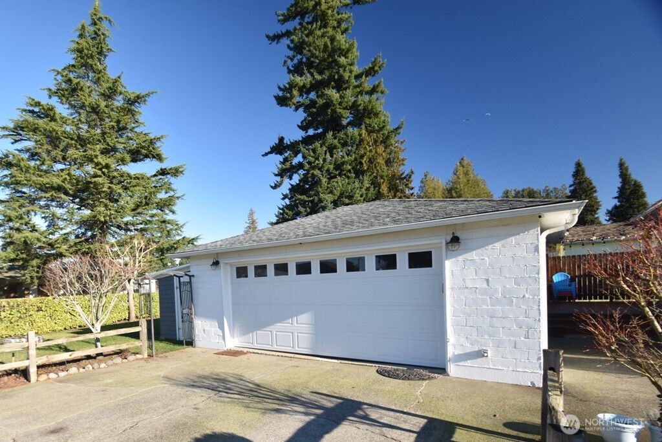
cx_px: 331
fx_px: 276
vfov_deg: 77.3
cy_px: 221
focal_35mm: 15
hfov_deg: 100.4
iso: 280
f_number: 5.6
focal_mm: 10
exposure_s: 1/250
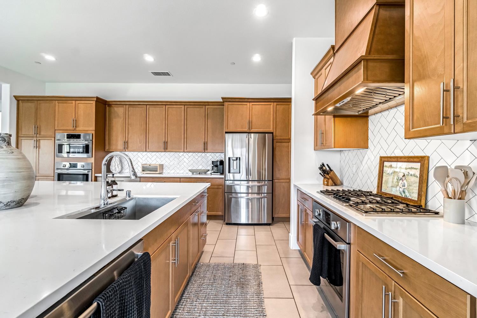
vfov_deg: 77.3
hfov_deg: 100.4
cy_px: 159
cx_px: 238
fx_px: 199
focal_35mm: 15
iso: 400
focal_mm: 10
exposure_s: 1/10
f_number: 9
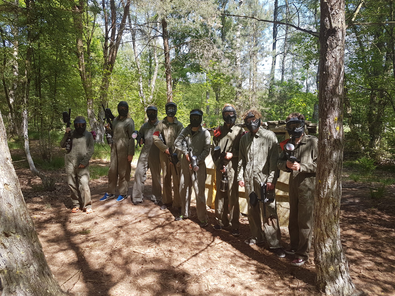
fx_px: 297
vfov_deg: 53.1
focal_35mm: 26
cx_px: 198
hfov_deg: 67.3
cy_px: 148
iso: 40
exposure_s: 1/307
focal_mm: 4.2
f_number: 1.7
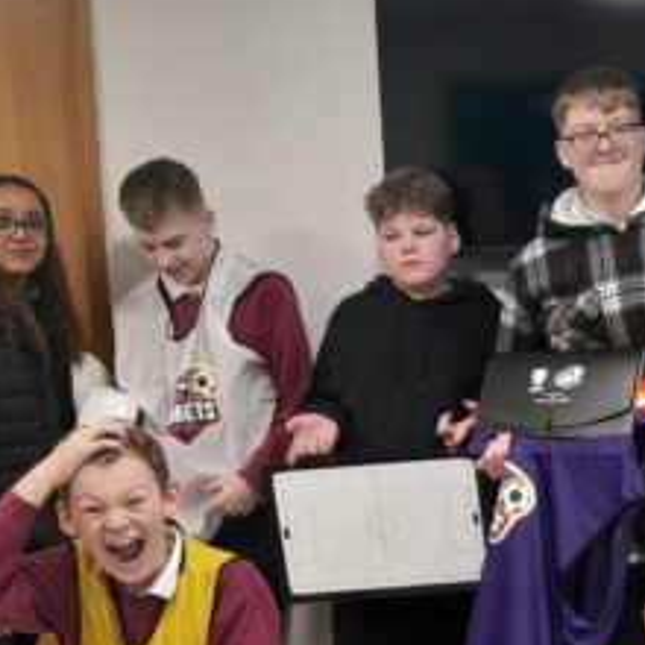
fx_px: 1412
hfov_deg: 24.5
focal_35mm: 67
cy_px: 446
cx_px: 645
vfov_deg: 25.5
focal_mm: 3.98
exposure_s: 1/50
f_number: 1.8
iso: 160
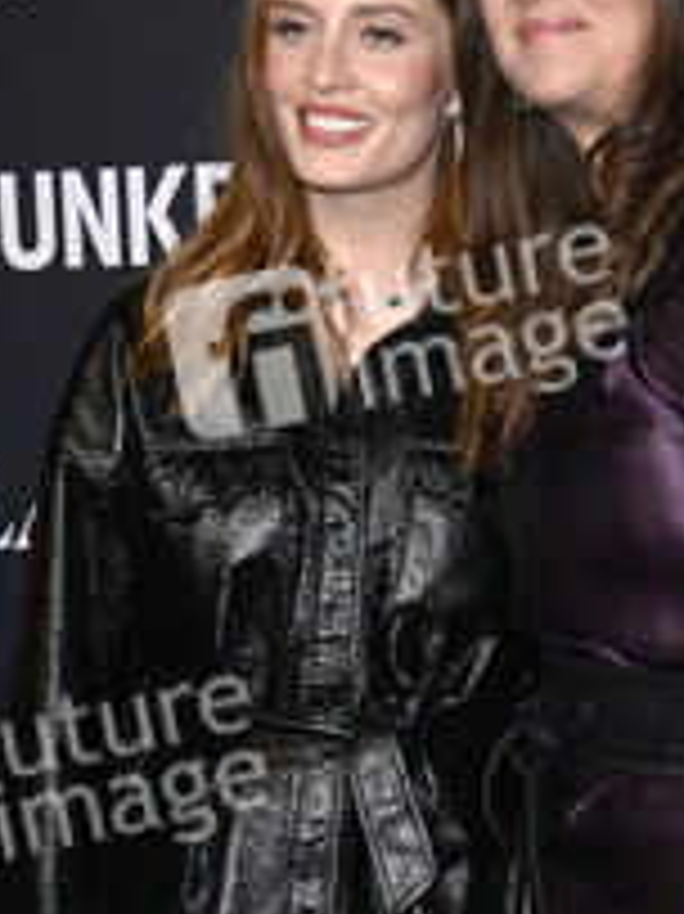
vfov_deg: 16.0
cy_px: 558
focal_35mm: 123
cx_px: 526
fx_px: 3244
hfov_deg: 12.0
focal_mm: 65
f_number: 5.6
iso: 500
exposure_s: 1/250
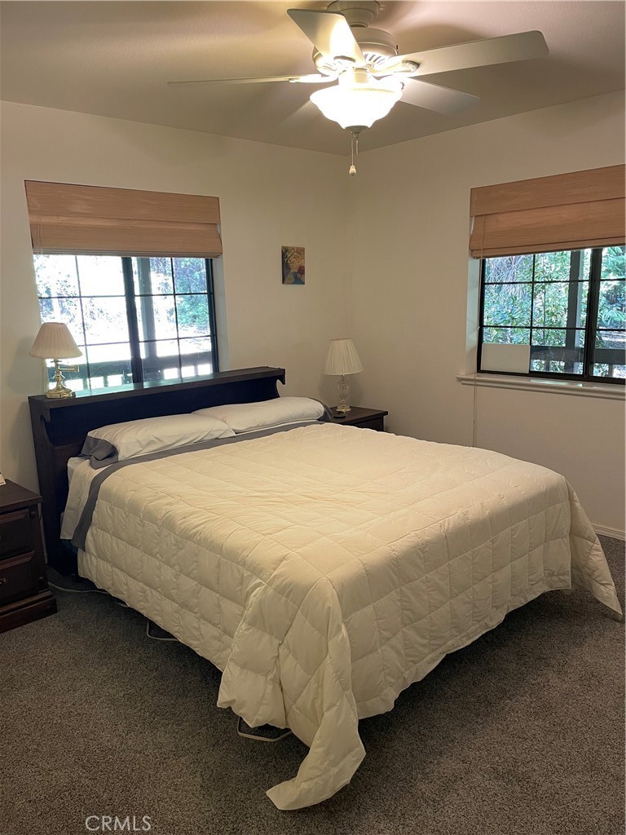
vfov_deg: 67.3
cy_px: 418
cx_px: 313
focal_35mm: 26
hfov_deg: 53.1
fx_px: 627
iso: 160
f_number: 1.6
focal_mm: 4.2
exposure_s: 1/60
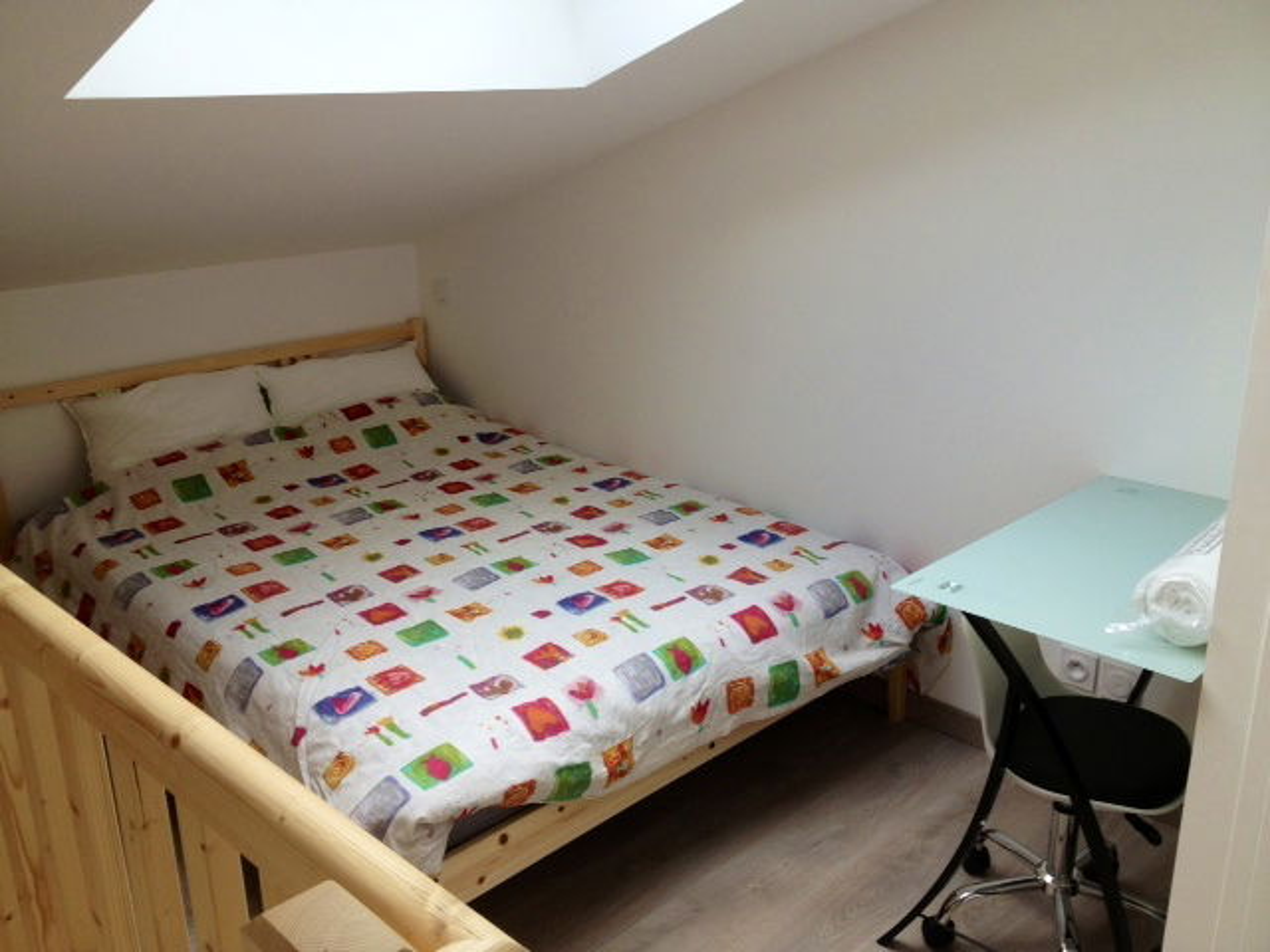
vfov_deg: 40.7
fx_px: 1284
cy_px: 476
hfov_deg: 52.6
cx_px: 635
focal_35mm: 35
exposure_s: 1/145
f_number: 2.4
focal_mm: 4.28
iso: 50
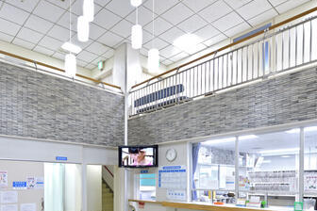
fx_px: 220
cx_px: 109
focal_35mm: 25
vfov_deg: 49.3
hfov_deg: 69.8
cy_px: 157
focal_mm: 14
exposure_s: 1/10
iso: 1000
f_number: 11
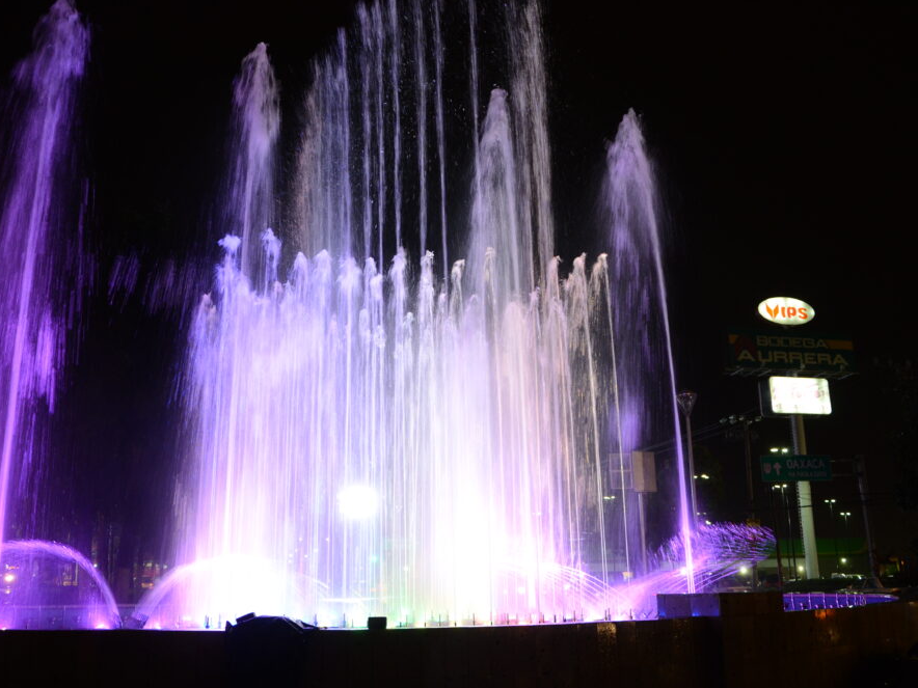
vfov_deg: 46.8
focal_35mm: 30
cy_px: 341
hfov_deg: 59.9
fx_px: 796
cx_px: 436
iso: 1000
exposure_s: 1/20
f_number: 3.5
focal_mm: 18
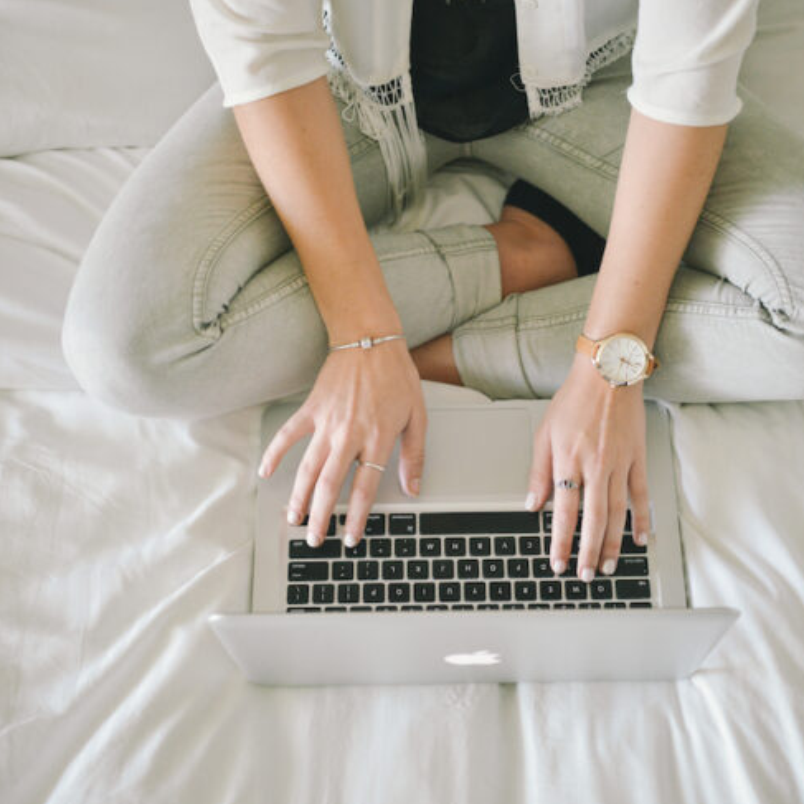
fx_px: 1550
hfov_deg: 29.1
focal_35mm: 59
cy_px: 393
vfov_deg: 29.1
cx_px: 446
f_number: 2.8
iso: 1000
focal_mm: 44
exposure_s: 1/250
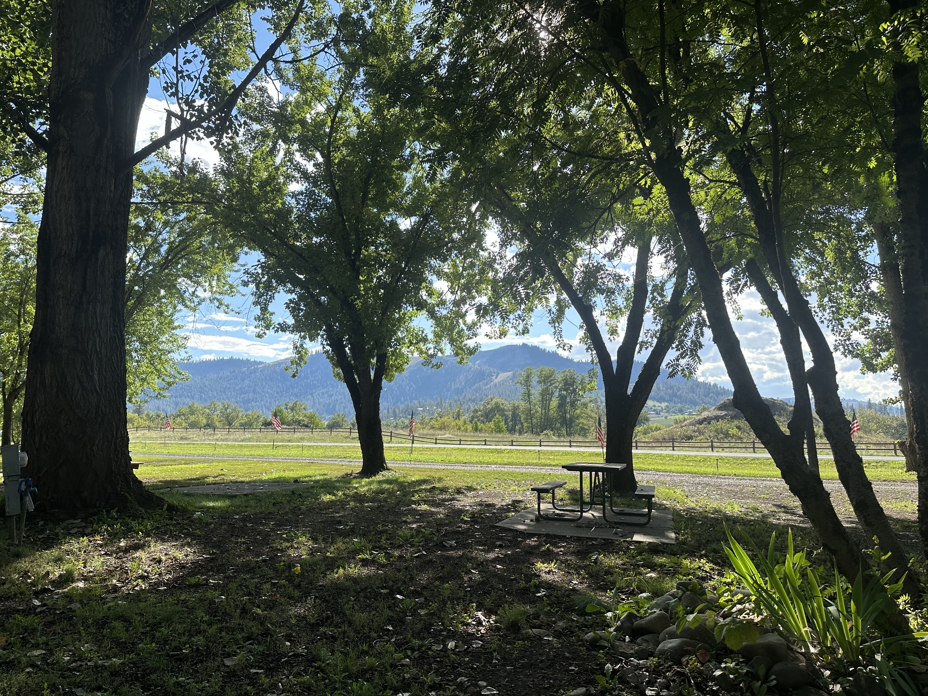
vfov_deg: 54.9
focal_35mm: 25
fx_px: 670
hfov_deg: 69.4
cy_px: 335
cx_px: 472
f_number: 1.78
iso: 80
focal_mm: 6.86
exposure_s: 1/1721
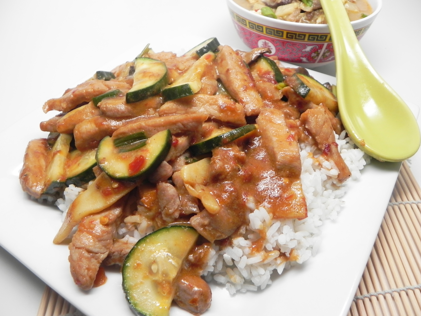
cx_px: 210
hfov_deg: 61.7
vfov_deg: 48.2
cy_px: 158
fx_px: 353
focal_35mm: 29
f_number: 2.8
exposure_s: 1/38.4
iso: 160
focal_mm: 5.2
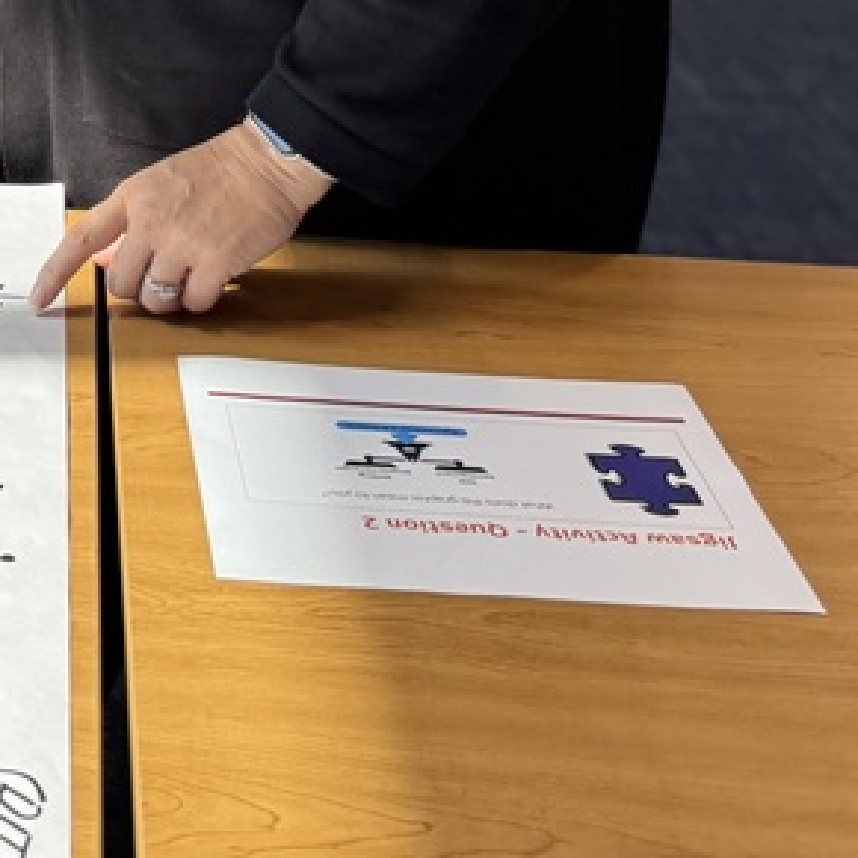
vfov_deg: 21.5
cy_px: -148
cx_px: -225
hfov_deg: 21.1
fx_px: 2103
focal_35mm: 75
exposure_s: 1/121
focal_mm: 6.76
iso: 125
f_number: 1.78
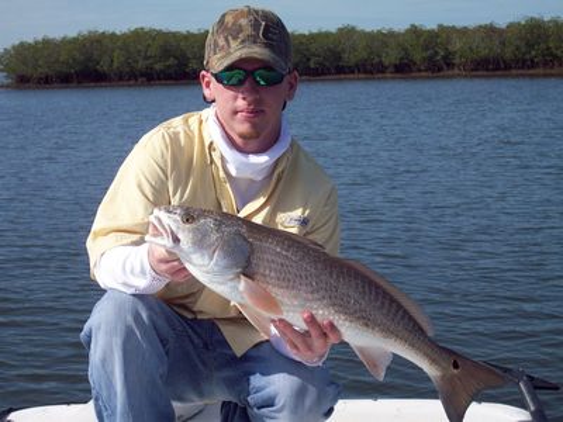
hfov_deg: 25.3
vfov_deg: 19.1
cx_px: 282
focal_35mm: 77
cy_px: 211
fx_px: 1252
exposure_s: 1/300
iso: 80
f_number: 8.5
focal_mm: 12.8
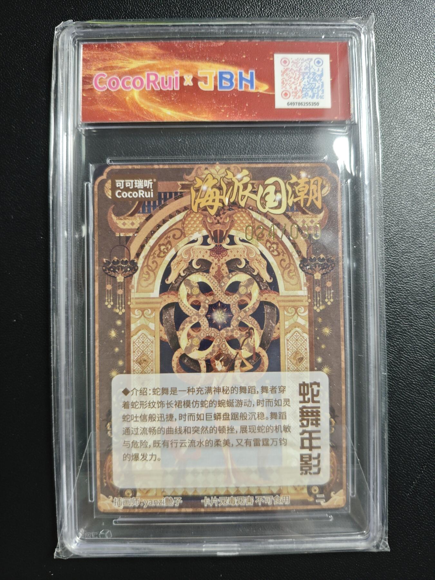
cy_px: 290
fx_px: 436
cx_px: 218
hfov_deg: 53.1
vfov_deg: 67.3
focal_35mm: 26
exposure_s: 1/100
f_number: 1.5
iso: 500
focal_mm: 4.94
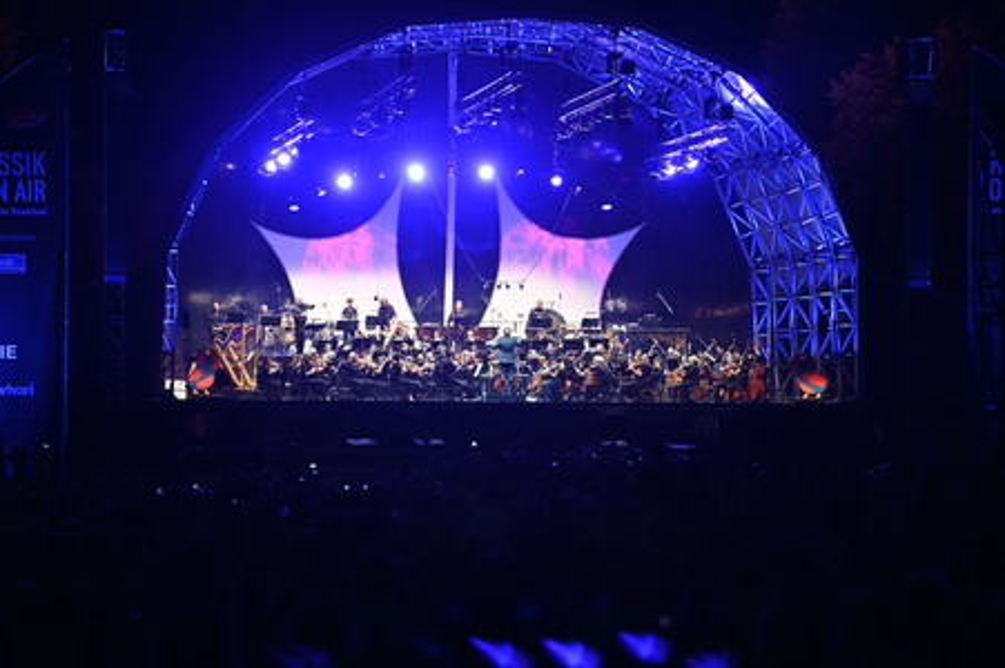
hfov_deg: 10.3
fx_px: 5579
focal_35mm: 200
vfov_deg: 6.9
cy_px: 334
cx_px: 502
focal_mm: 200
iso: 125
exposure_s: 1/13
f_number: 2.8
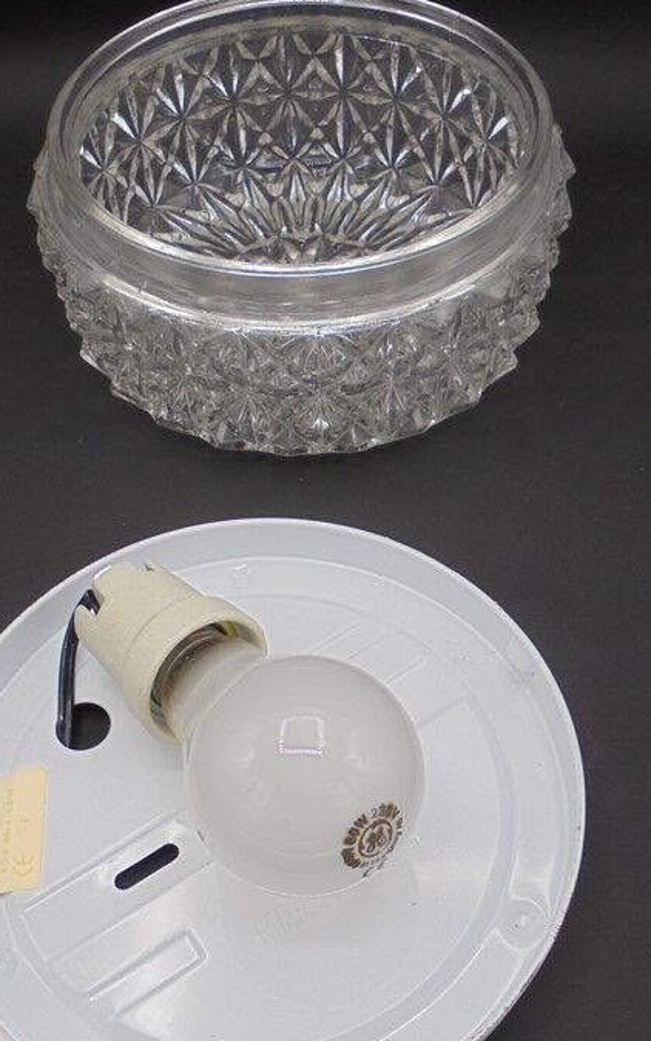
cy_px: 529
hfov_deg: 31.2
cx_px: 300
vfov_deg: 48.2
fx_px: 1164
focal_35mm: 41
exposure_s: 1/160
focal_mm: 5.3
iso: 100
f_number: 3.7
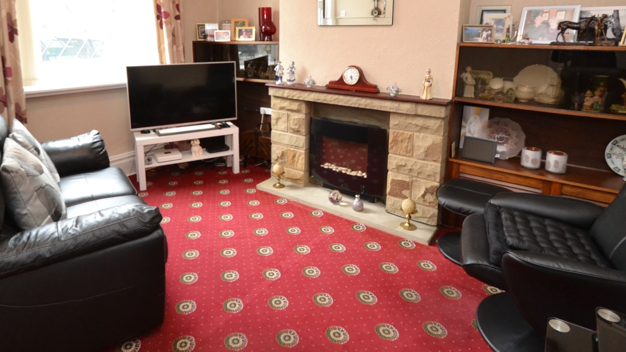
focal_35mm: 21
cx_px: 287
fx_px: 349
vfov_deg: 51.6
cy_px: 93
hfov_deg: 83.7
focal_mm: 10
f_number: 3.5
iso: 1600
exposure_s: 1/60
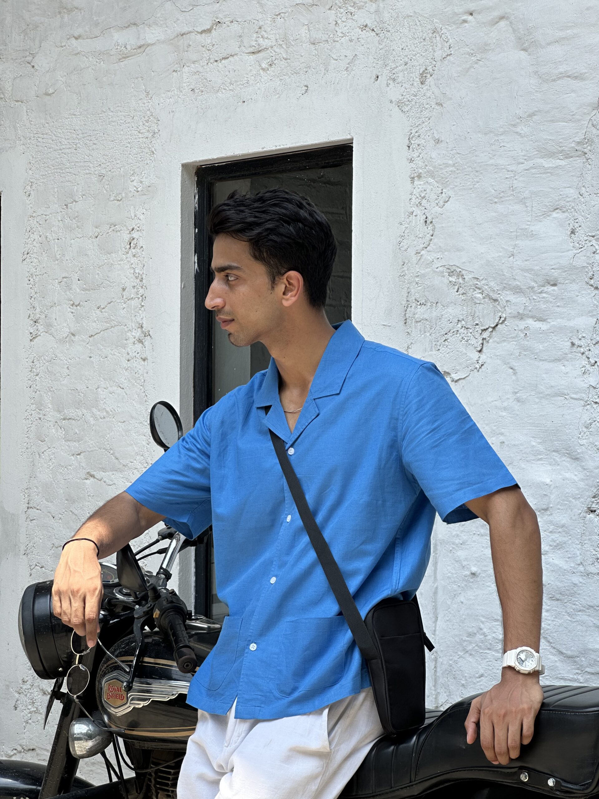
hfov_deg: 19.1
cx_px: 300
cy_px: 400
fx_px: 1777
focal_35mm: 77
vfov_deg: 25.3
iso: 32
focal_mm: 9
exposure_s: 1/245
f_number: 2.8
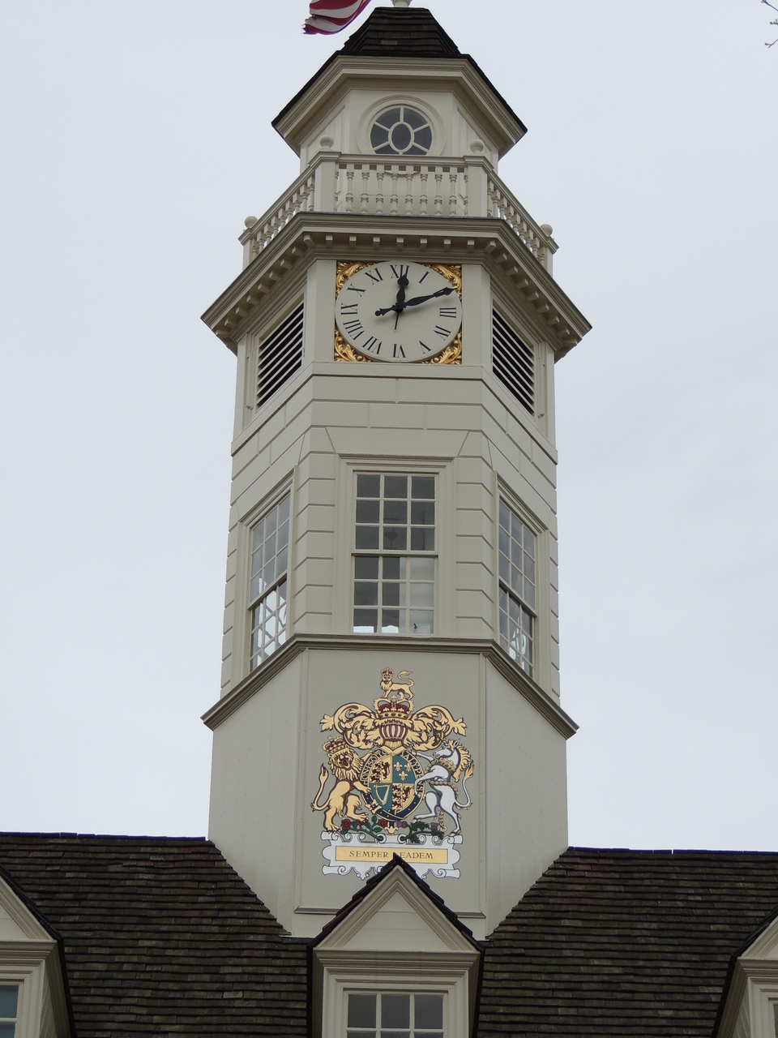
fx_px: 3147
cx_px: 389
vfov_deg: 18.7
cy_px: 519
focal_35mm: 105
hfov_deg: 14.1
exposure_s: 1/1000
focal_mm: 18.7
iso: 100
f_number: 4.2
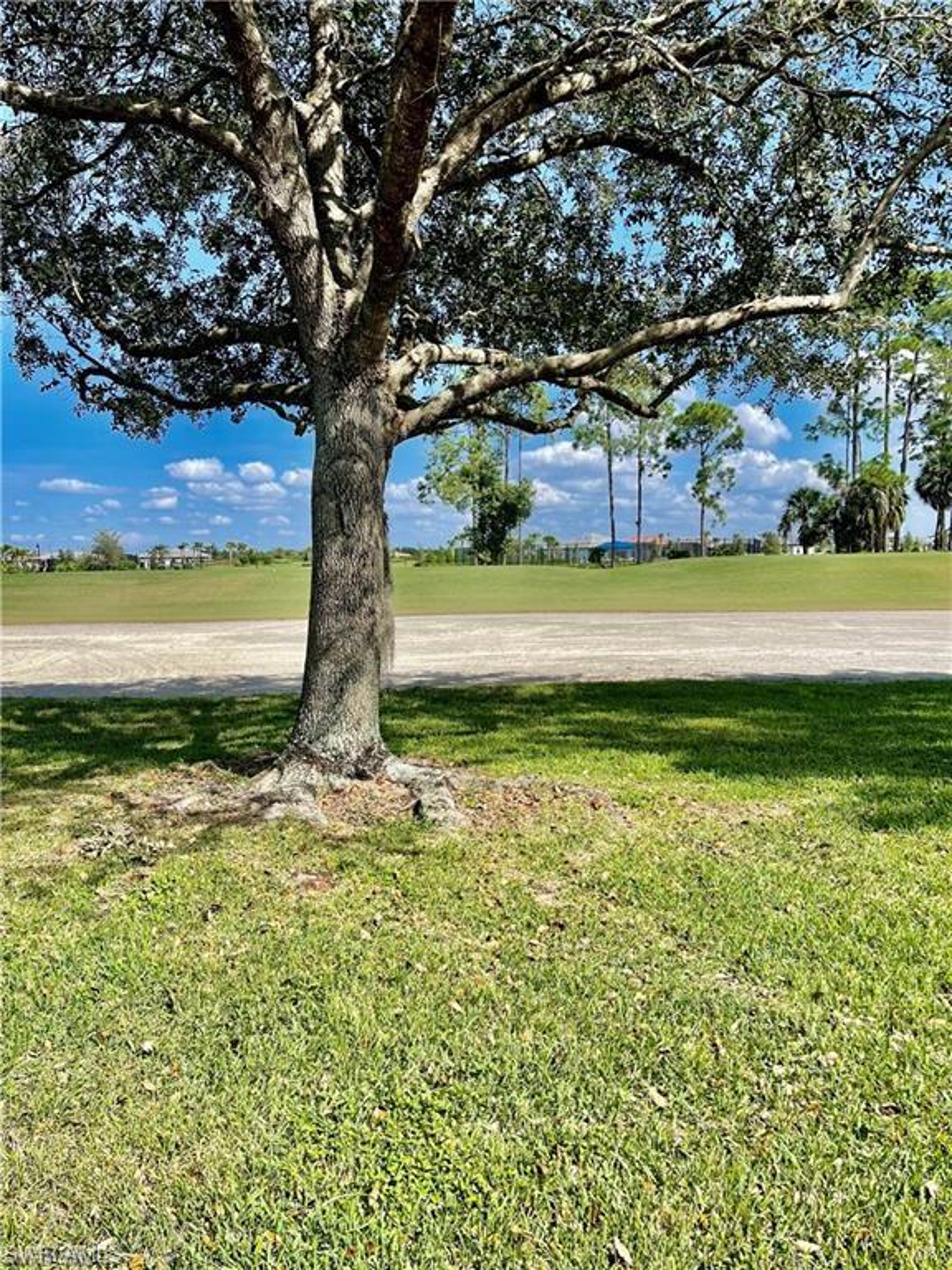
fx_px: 917
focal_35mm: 25
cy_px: 635
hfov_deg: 54.9
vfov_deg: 69.4
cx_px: 476
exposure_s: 1/3165
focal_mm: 5.1
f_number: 1.6
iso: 32
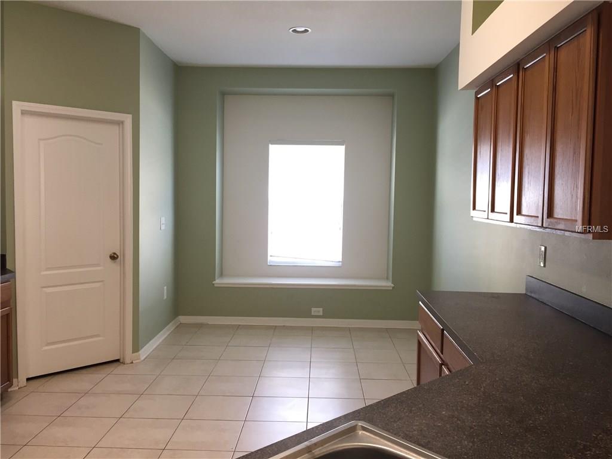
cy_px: 230
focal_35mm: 29
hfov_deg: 61.7
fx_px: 513
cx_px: 306
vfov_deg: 48.2
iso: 80
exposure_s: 1/30
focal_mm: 4.15
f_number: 2.2
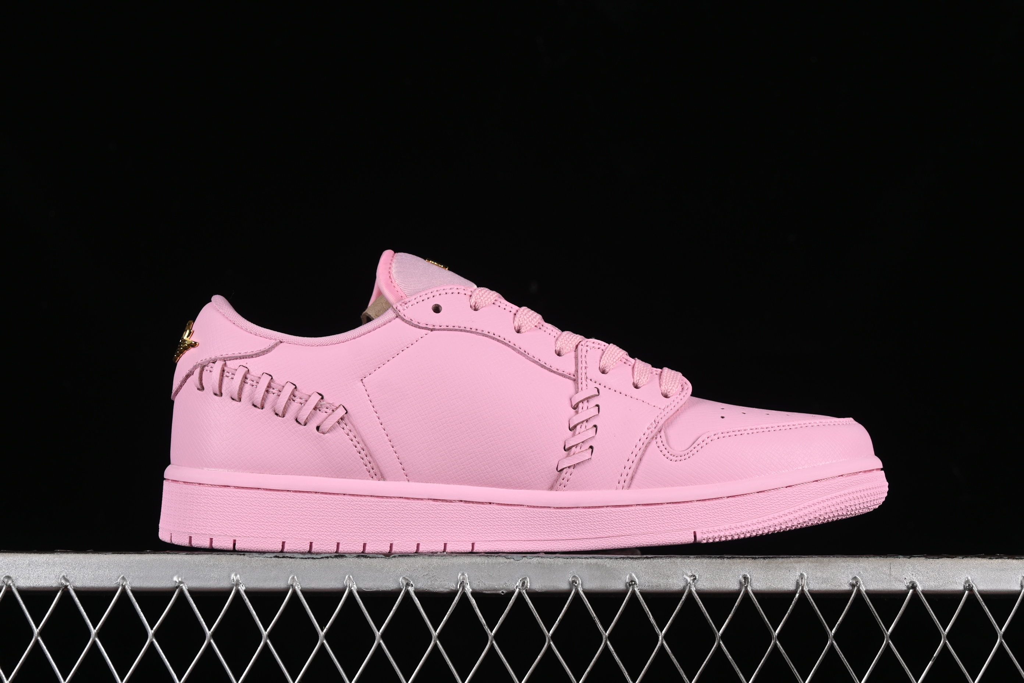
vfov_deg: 18.2
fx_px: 2133
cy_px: 342
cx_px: 512
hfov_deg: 27.0
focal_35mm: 75
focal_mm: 50
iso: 160
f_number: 8
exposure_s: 1/80
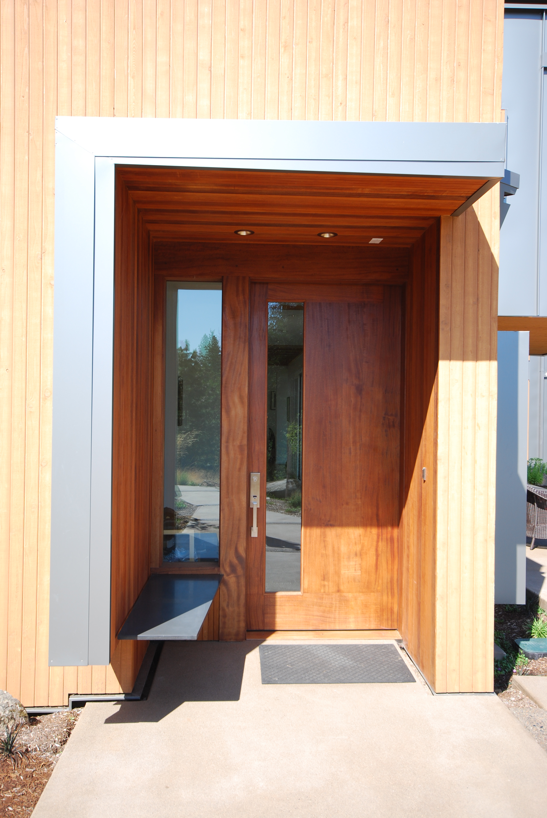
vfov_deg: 61.9
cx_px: 274
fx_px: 682
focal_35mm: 30
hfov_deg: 43.7
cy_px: 409
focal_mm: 20
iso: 140
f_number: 5.6
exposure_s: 1/125
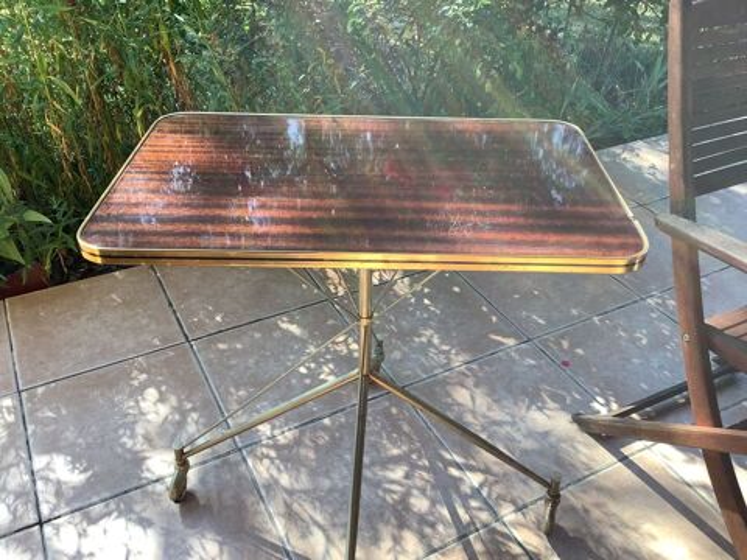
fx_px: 669
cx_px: 374
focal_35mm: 31
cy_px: 280
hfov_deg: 58.4
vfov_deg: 45.4
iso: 25
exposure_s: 1/159
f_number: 2.4
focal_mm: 3.3
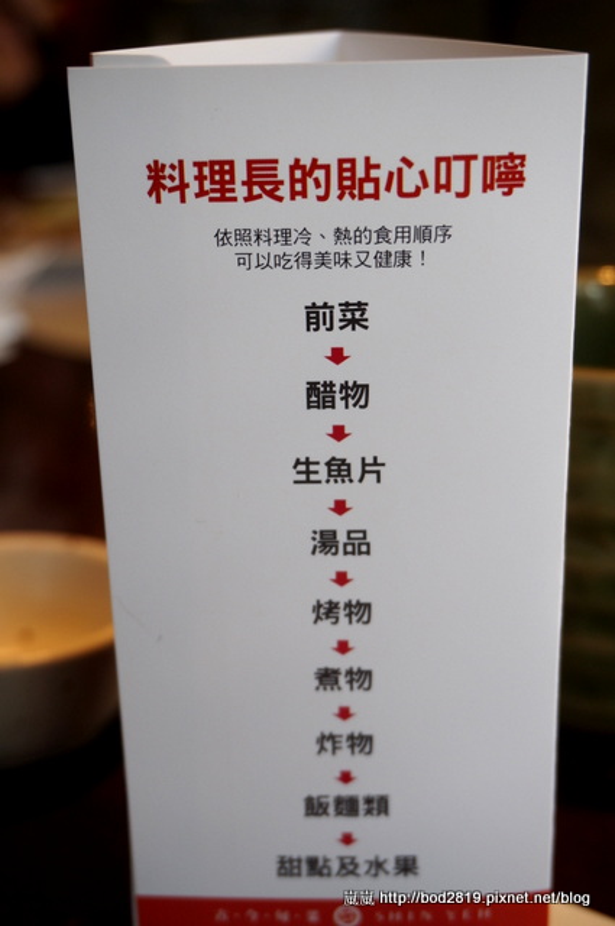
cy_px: 463
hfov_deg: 27.2
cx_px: 308
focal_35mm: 50
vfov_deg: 40.0
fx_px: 1272
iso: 200
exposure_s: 1/60
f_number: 5
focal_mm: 33
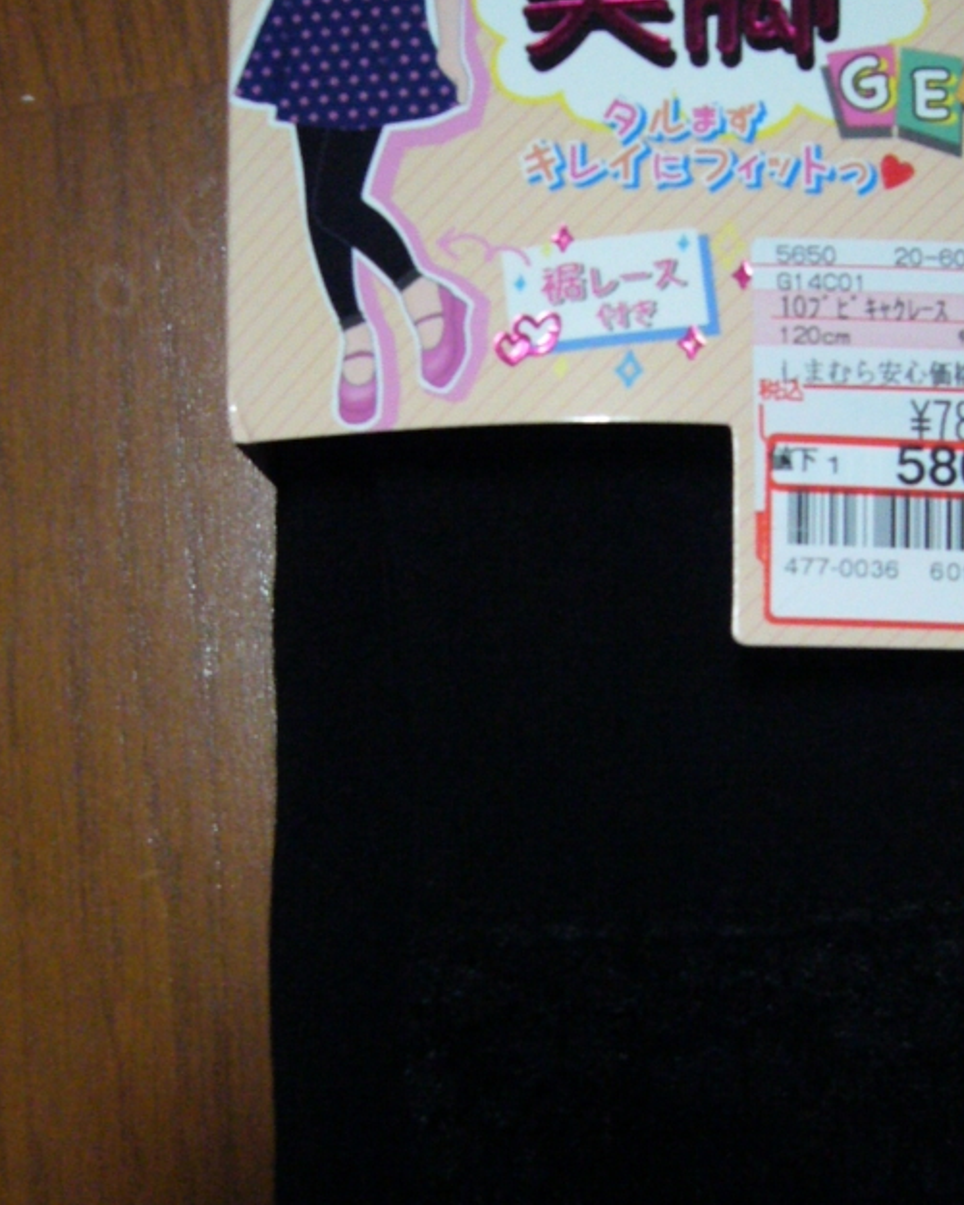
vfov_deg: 33.5
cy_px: 713
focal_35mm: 56
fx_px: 1997
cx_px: 654
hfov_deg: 27.0
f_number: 2.8
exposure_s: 1/8
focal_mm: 5.8
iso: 400
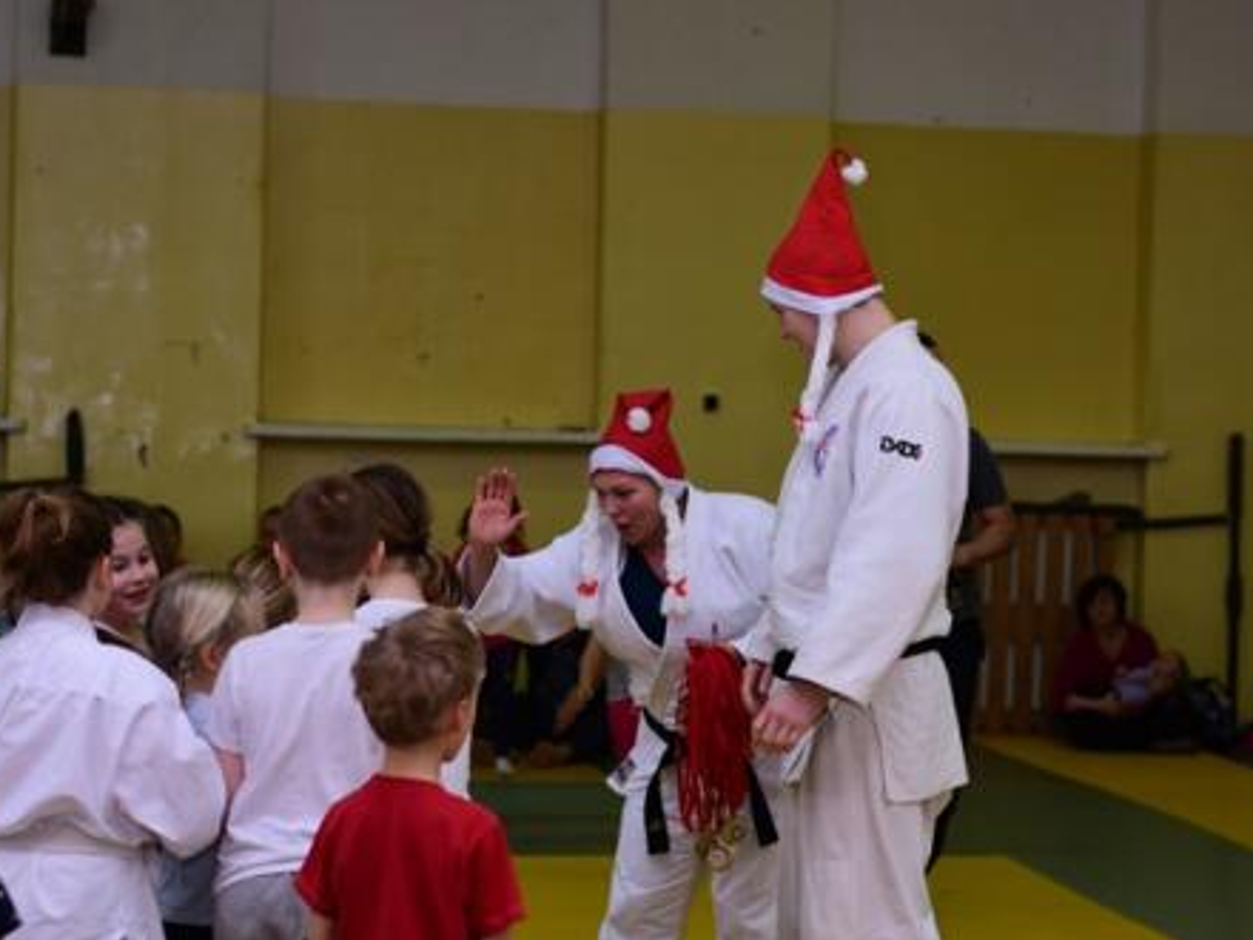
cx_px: 626
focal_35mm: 82
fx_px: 2968
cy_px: 470
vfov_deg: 18.0
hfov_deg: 23.8
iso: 320
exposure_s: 1/200
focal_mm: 50
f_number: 2.5
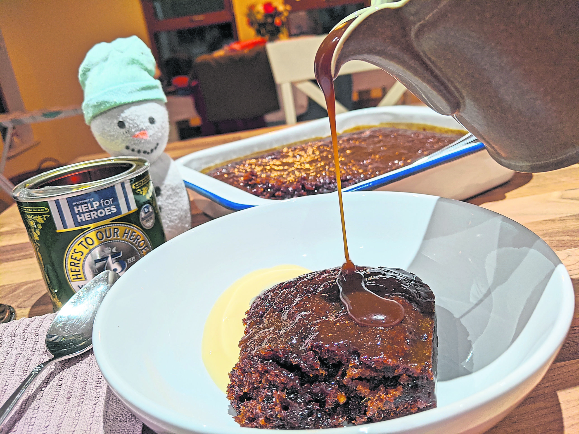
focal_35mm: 27
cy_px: 217
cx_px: 290
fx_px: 452
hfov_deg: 65.3
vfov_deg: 51.4
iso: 68
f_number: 1.8
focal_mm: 4.44
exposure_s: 1/25
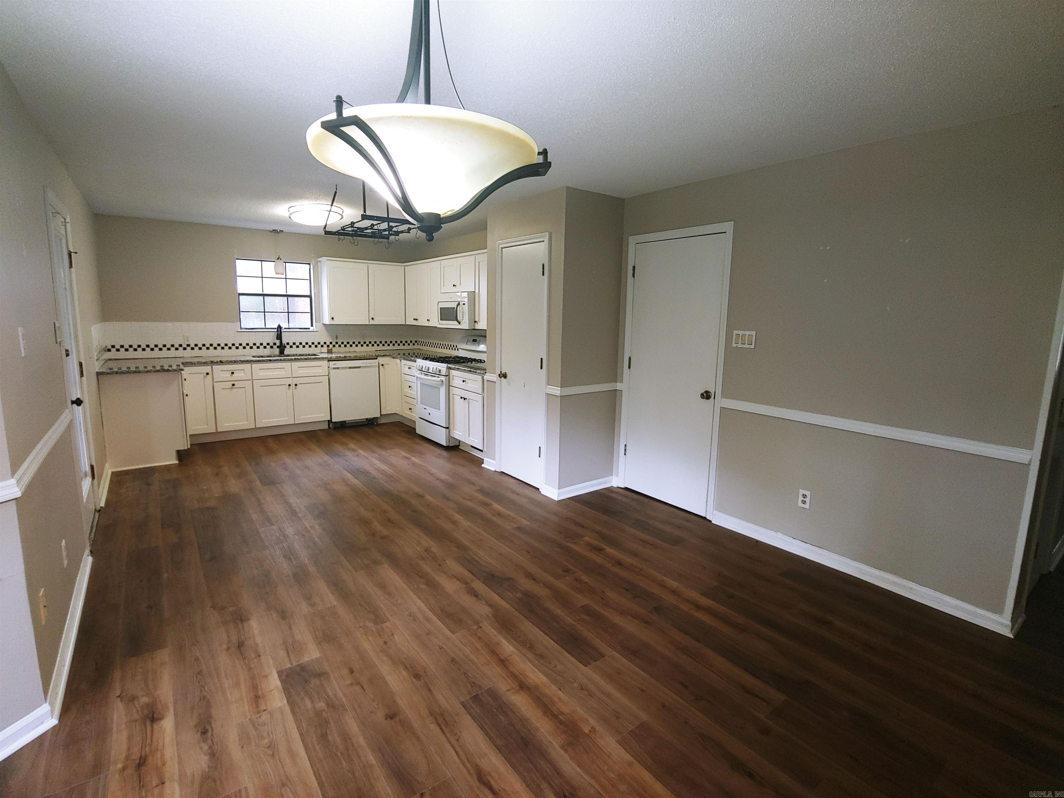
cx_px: 532
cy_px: 399
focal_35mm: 16
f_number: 1.9
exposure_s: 1/24
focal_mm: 2.18
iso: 400
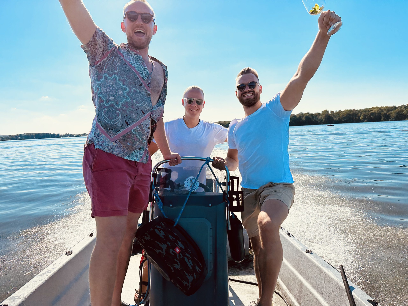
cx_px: 204
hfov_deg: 71.6
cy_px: 153
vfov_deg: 56.8
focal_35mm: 24
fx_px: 283
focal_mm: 6.86
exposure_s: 1/8197
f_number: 1.78
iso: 80
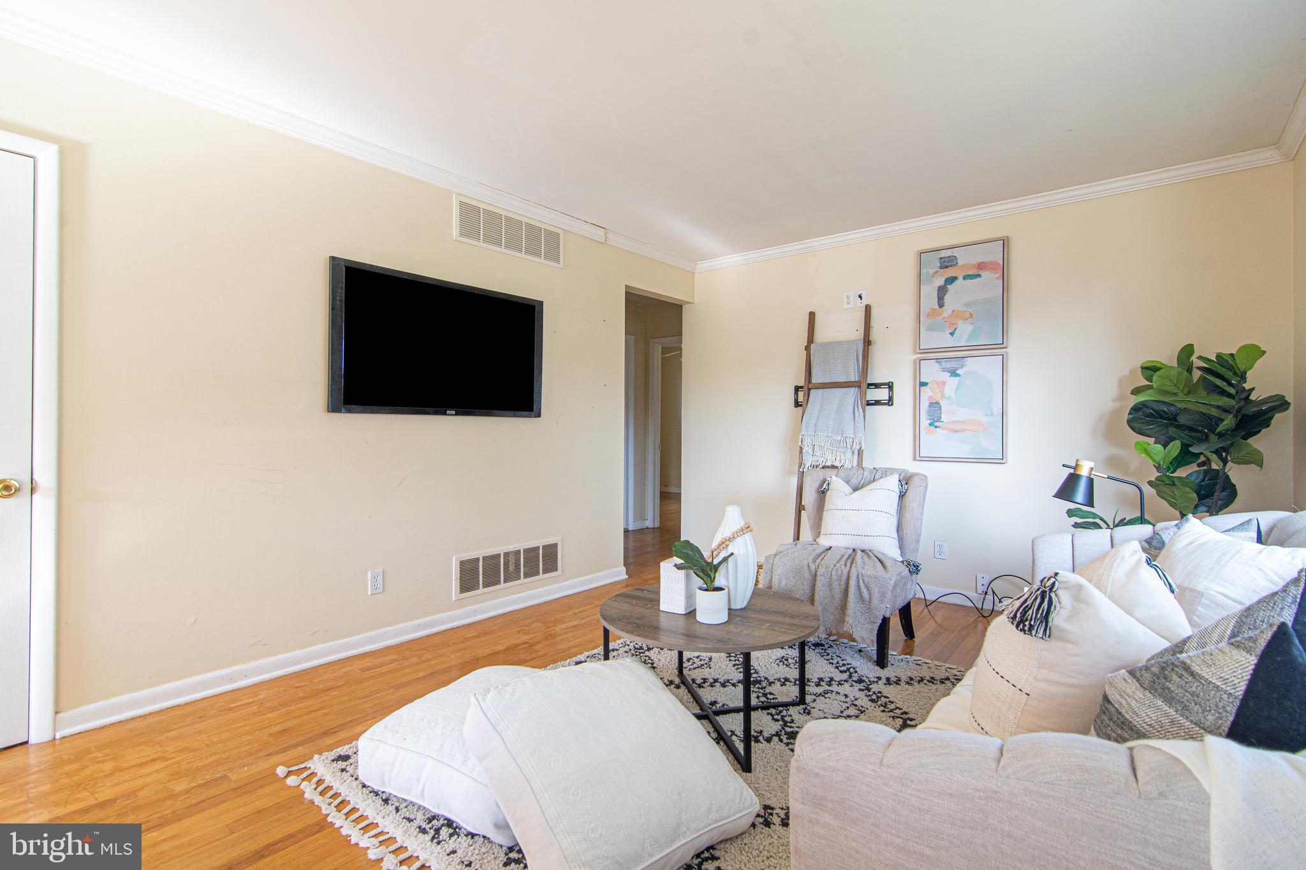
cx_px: 653
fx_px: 598
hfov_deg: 95.0
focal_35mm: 16
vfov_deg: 72.0
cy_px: 435
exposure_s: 1/10
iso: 320
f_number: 8
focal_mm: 11
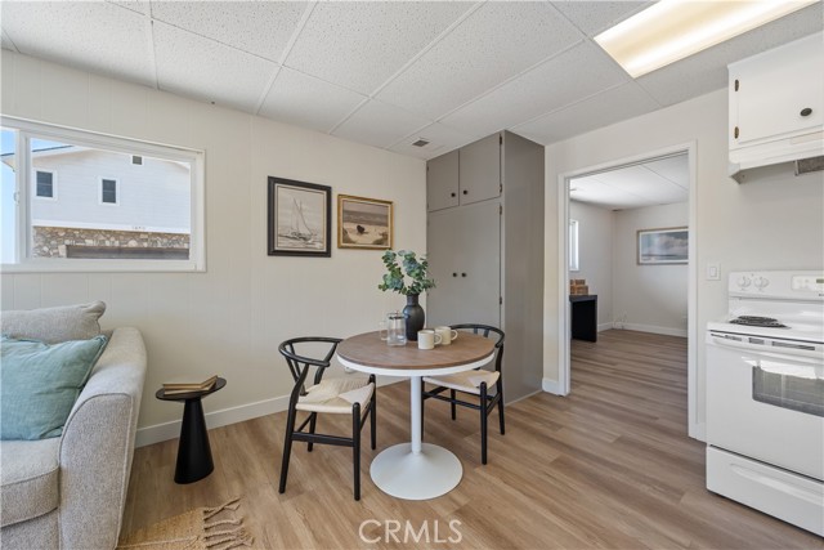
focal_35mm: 14
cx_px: 412
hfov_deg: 104.2
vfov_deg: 81.2
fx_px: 320
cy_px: 275
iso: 100
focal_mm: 14
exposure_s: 1/8
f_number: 8
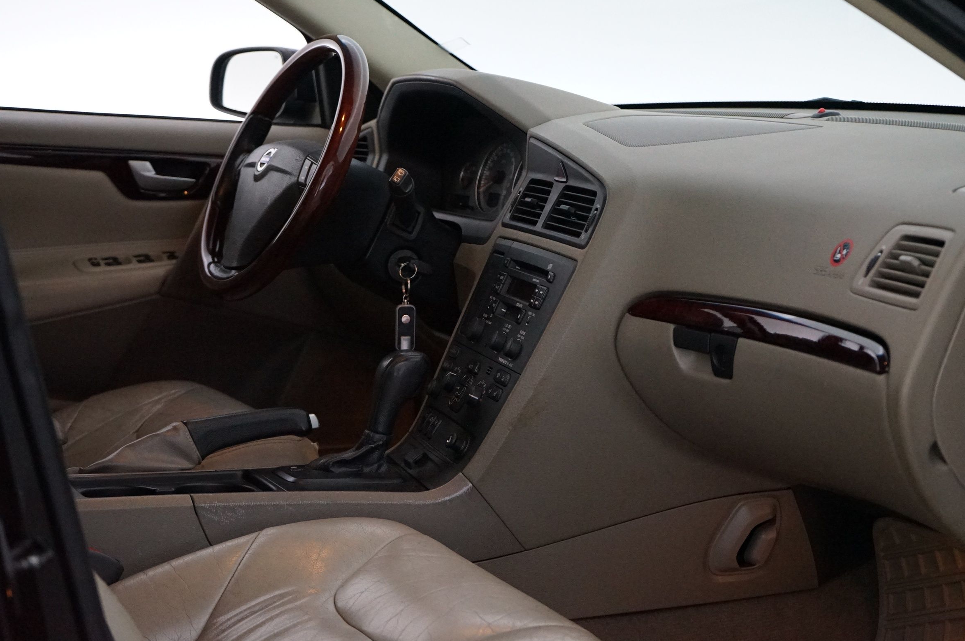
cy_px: 300
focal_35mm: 65
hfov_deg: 31.0
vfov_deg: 20.9
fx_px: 1741
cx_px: 513
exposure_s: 1/60
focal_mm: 61
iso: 6400
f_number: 5.6
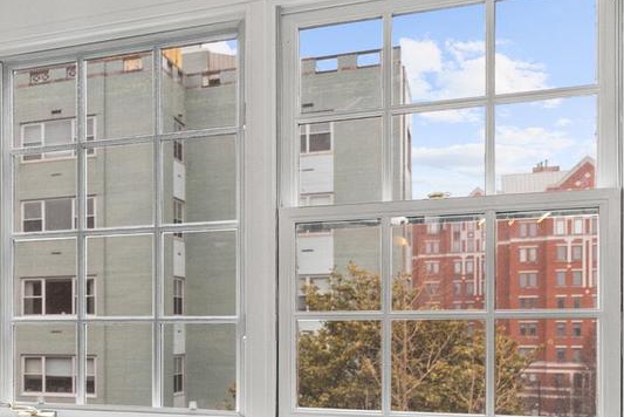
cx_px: -150
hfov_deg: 30.0
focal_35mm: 55
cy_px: 341
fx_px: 960
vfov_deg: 24.1
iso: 3200
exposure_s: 1/25
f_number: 4
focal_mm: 20.5
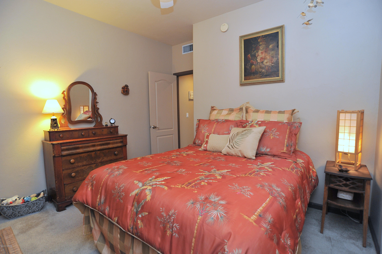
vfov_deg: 67.3
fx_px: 191
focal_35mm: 18
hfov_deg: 90.0
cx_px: 191
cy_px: 127
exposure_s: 1/30
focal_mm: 18
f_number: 5.6
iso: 1000
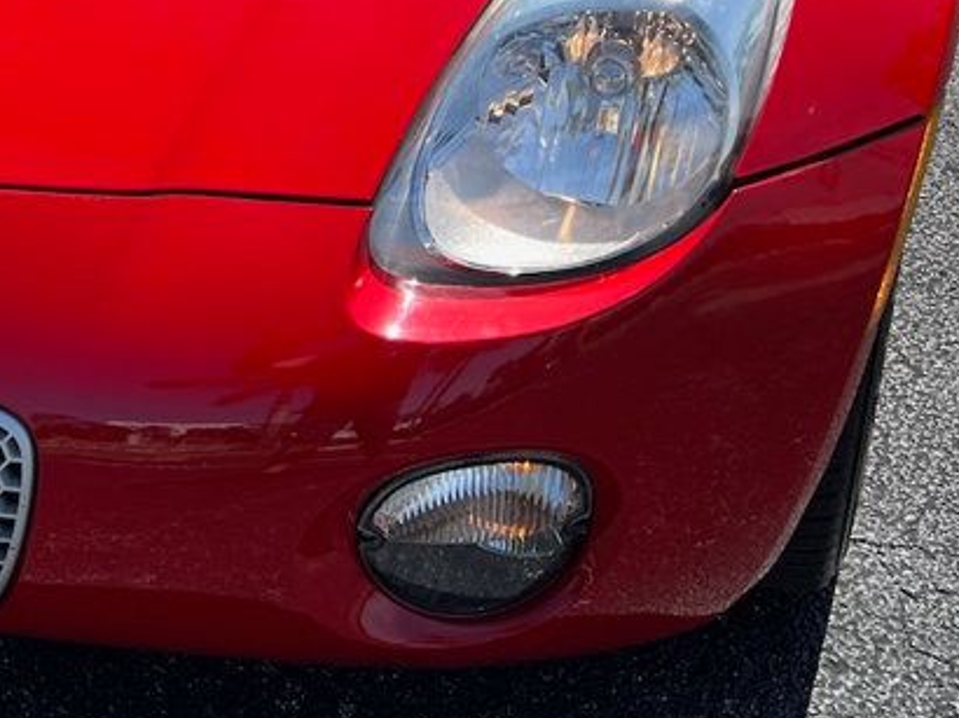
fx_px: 1800
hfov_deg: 28.7
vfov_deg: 21.4
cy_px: -73
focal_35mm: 65
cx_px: 94
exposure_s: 1/2299
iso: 50
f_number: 1.5
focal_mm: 5.7
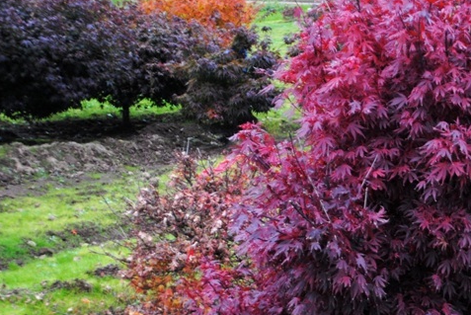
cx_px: 359
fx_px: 1349
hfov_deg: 19.7
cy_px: 244
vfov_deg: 13.3
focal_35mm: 103
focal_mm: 32
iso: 250
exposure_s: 1/30
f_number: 4.8
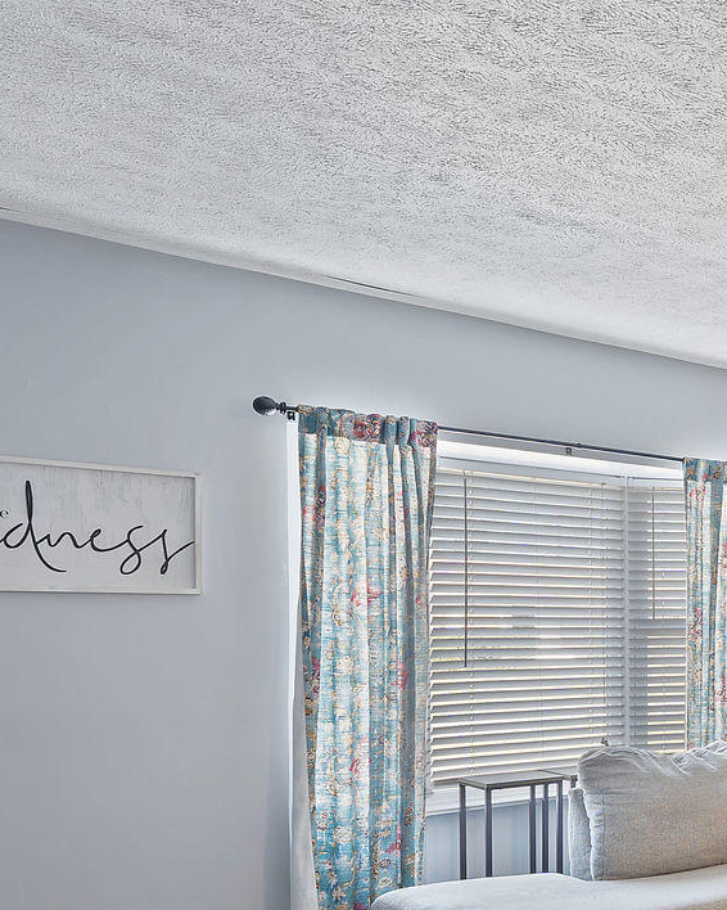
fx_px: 1022
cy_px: 636
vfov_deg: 46.9
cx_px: 1114
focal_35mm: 38
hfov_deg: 26.7
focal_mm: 14
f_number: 7.1
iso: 320
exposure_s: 1.6
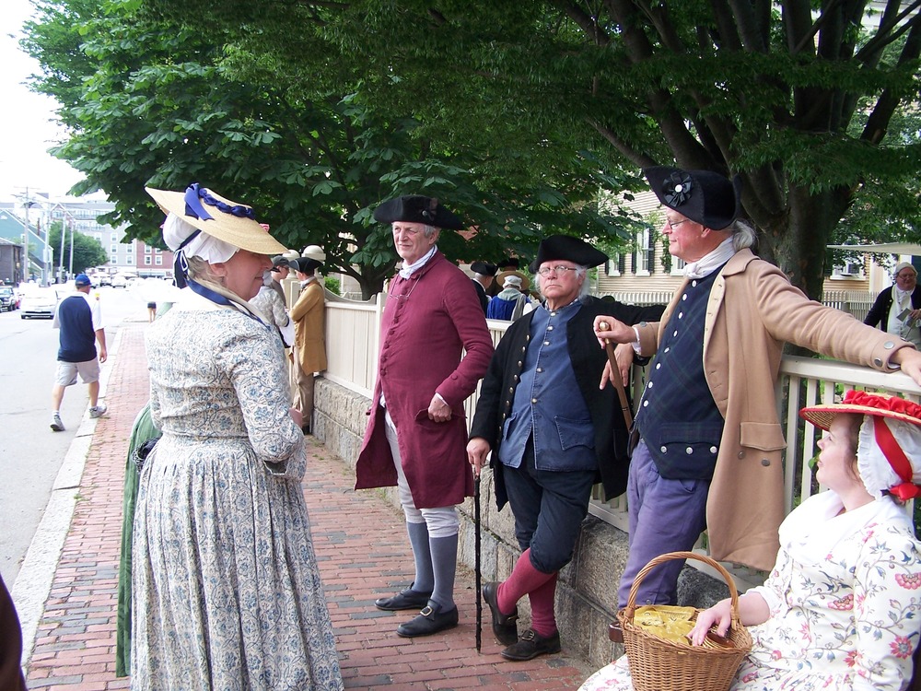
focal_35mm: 38
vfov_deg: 37.7
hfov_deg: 49.0
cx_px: 460
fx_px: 1011
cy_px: 346
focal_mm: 6.3
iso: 80
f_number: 2.8
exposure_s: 1/160
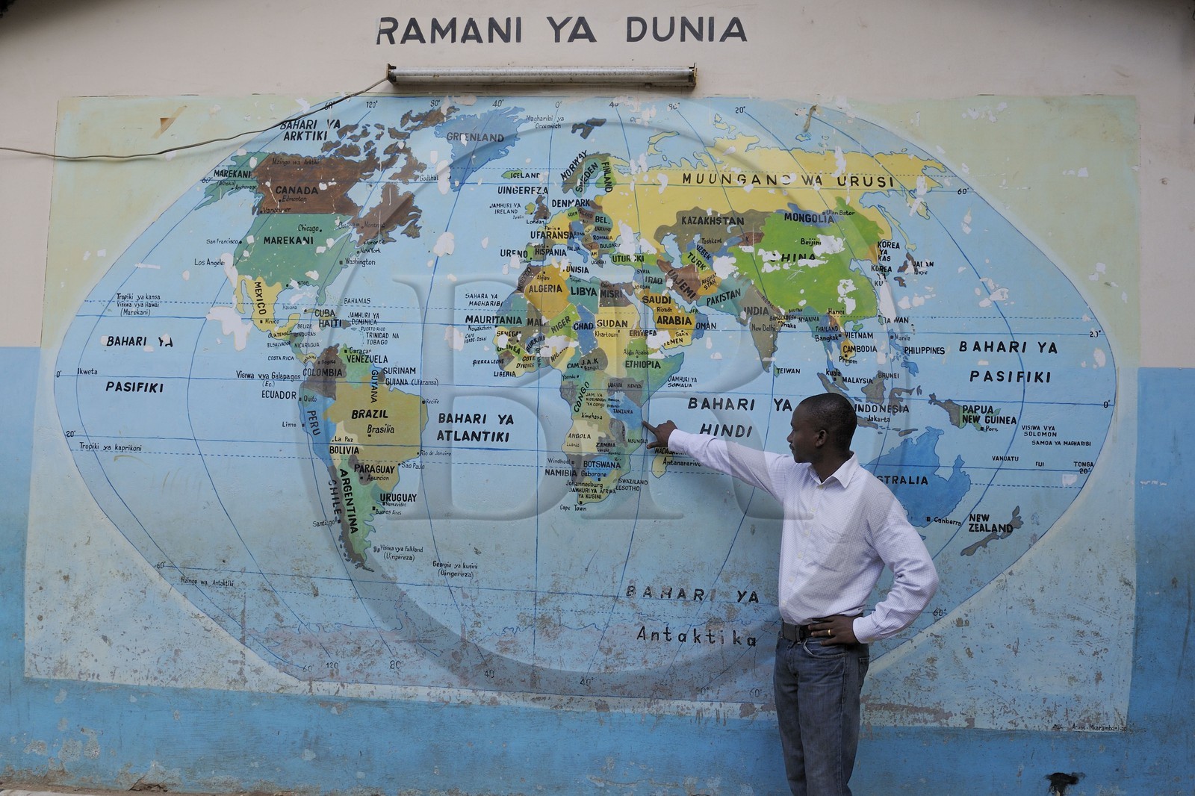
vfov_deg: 44.9
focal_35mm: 29
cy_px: 398
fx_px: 962
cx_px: 598
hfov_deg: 63.7
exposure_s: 1/160
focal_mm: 29
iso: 400
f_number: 14
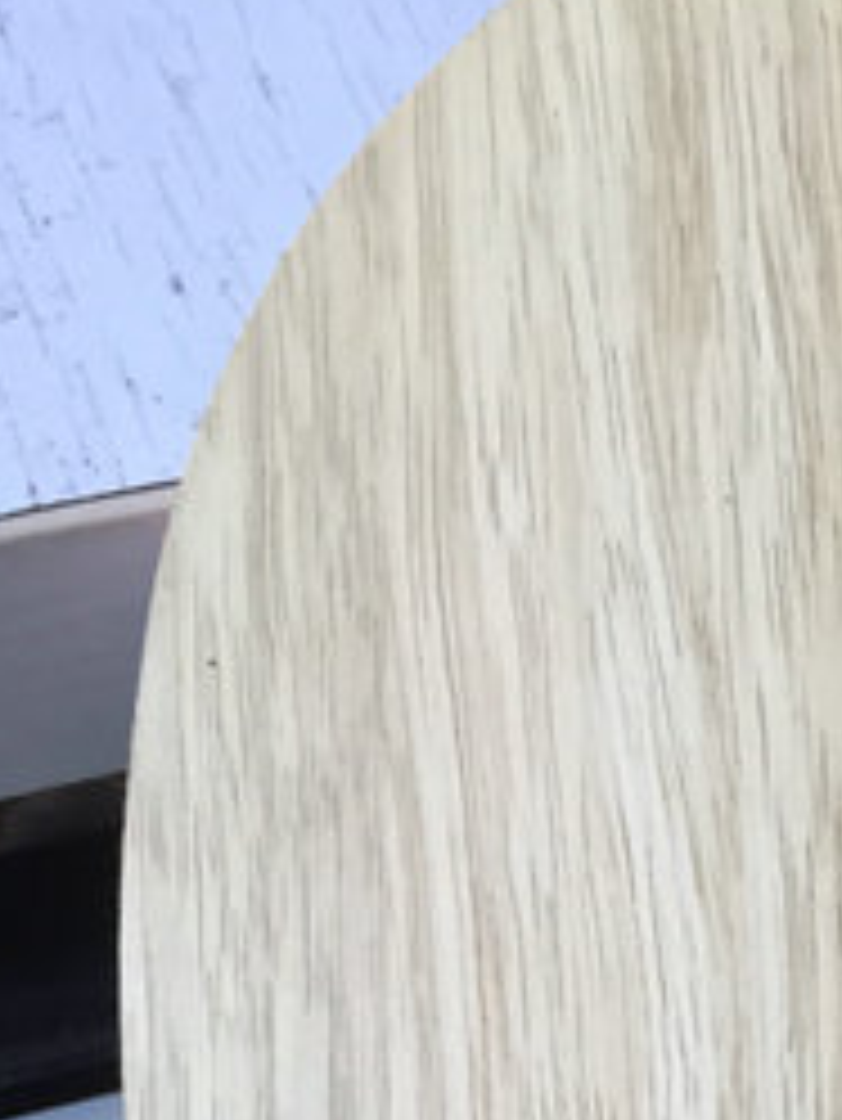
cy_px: 1484
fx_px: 3014
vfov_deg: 19.3
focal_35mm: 93
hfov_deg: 14.9
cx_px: 1225
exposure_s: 1/33
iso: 50
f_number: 2.2
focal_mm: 4.15
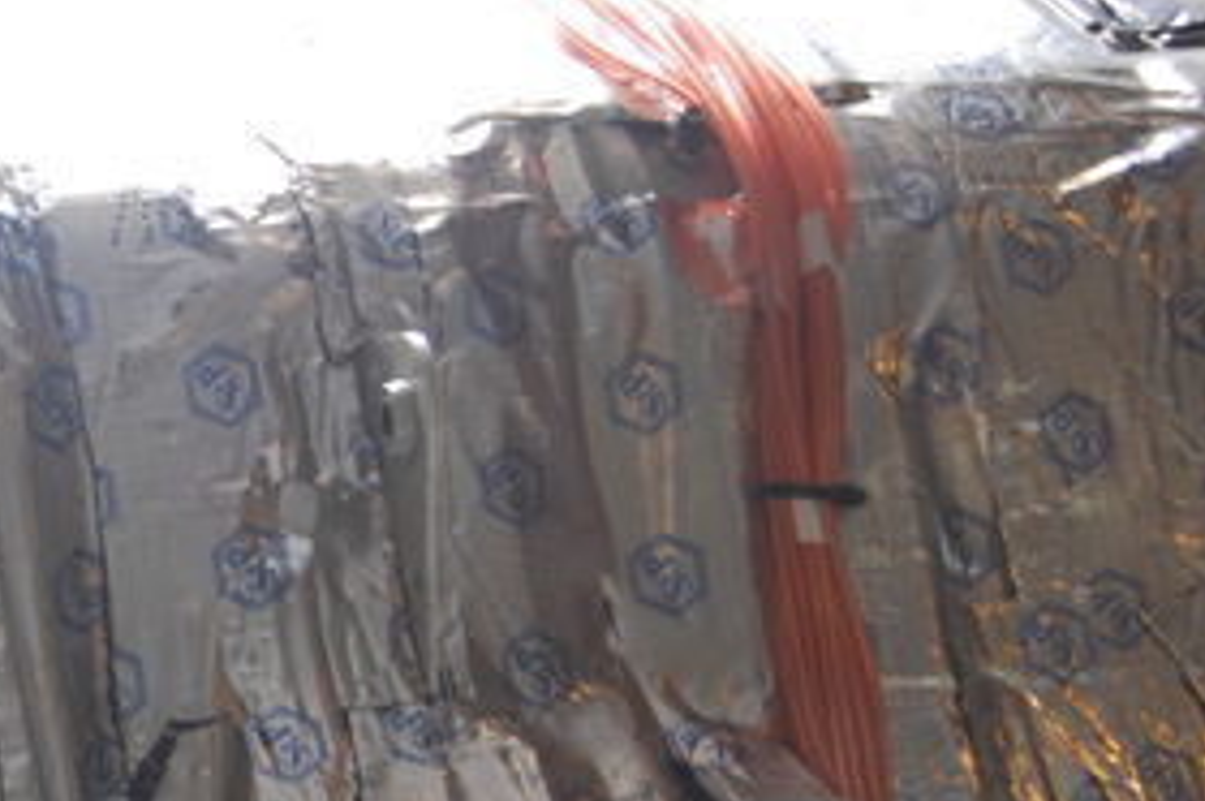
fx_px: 3549
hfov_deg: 18.6
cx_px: -99
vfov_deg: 12.9
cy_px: 517
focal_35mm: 106
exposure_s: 1/20
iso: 800
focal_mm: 31
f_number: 4.5
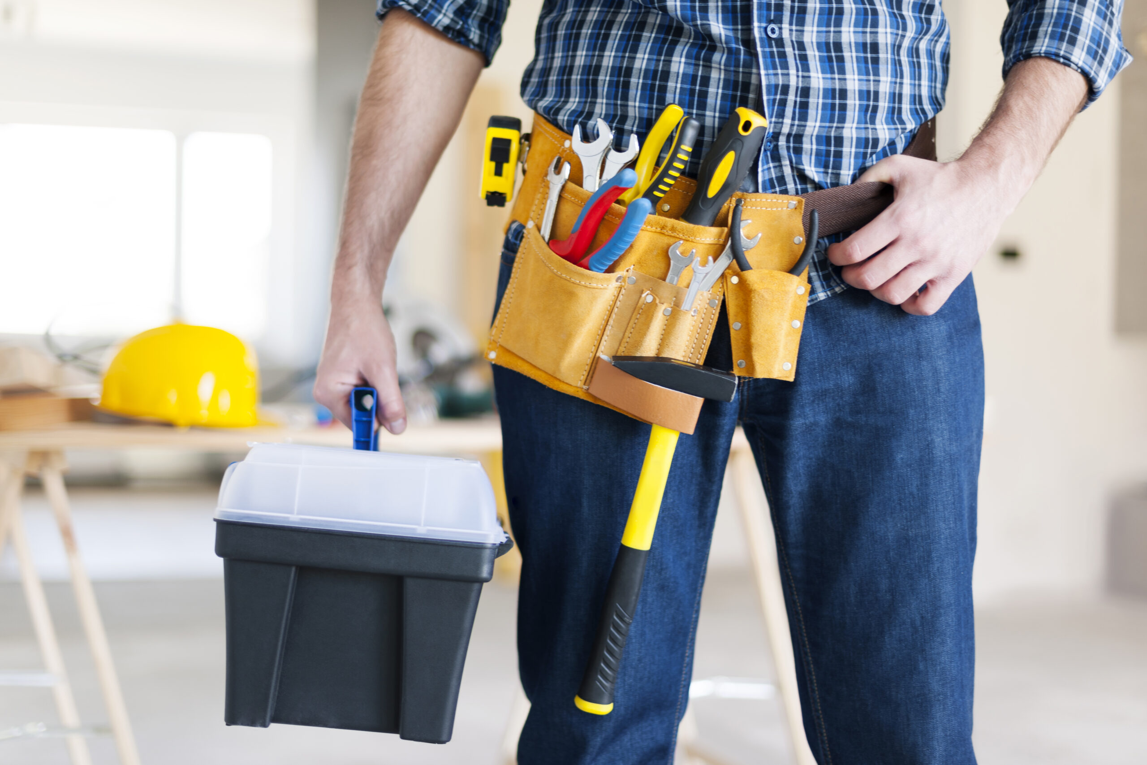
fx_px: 1593
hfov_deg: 39.6
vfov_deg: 27.0
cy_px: 382
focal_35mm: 50
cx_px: 574
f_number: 1.8
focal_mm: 50
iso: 100
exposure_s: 1/80
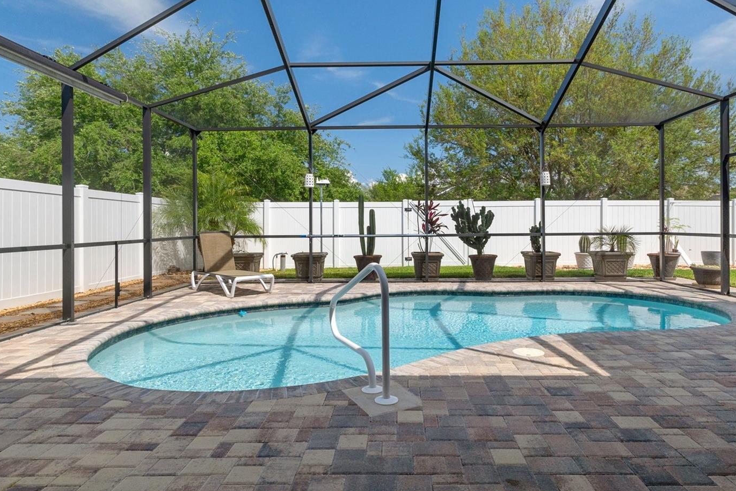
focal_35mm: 21
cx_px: 398
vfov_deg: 59.5
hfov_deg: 81.0
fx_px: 429
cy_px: 252
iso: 320
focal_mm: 12
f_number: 8
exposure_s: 1/350
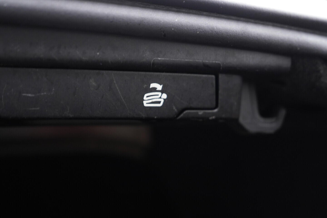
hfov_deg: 53.1
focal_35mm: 36
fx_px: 327
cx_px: 164
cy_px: 109
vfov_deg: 36.9
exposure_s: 1/40
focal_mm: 24
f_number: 2.8
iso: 640
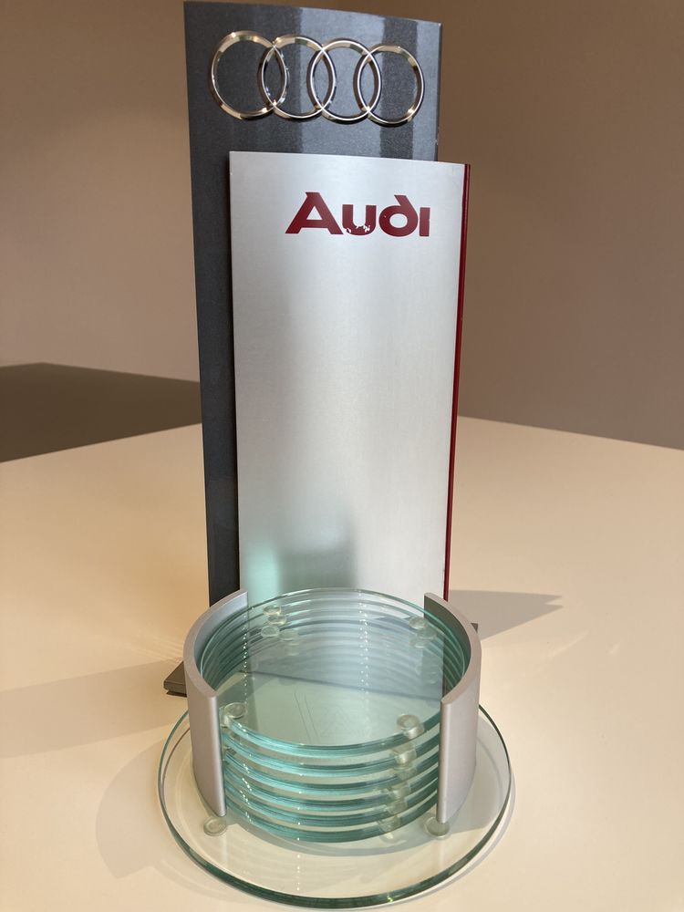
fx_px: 738
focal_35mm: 28
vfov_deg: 63.4
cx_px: 342
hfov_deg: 49.7
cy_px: 456
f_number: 1.8
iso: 40
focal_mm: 3.99
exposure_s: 1/100
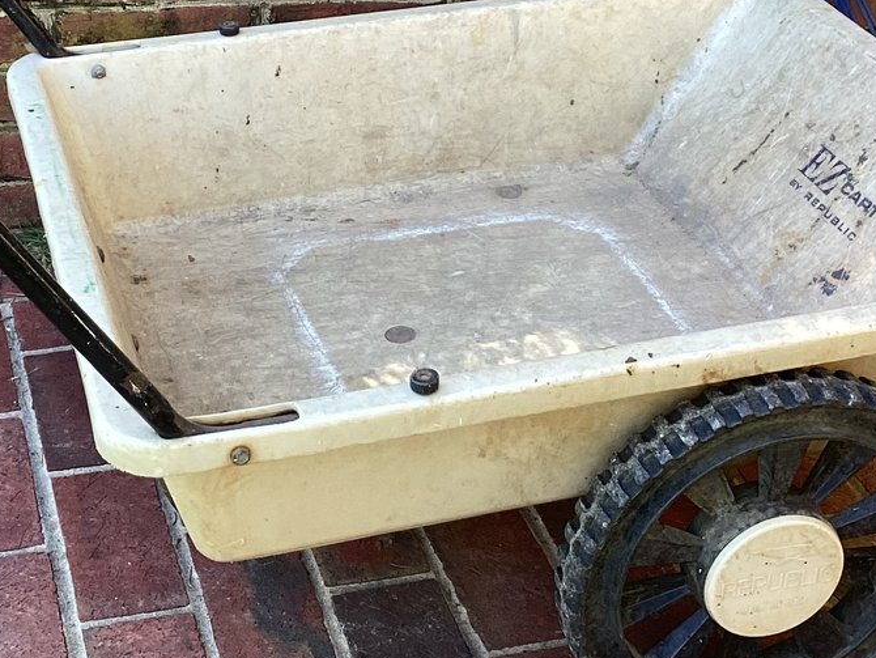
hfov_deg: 27.7
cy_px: 194
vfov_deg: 20.9
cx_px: 333
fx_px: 1772
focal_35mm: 70
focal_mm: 3.3
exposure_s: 1/100
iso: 64
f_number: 2.4
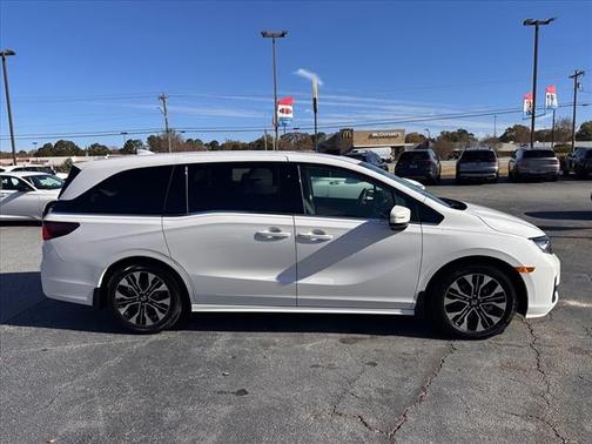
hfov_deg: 71.6
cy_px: 222
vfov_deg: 56.8
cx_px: 296
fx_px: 410
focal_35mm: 24
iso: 80
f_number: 1.78
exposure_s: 1/5263
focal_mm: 6.86
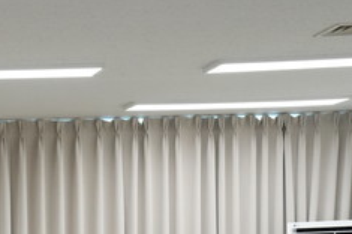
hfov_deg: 12.8
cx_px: -150
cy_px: 324
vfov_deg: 8.8
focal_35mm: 153
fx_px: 1494
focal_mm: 46
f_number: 6.3
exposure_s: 1/320
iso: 4000
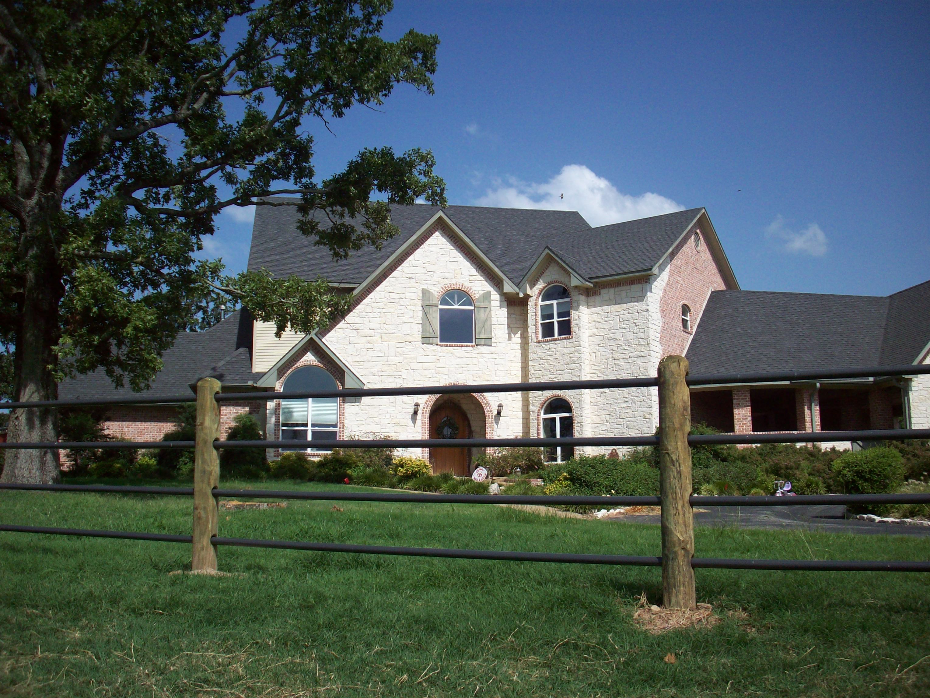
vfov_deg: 38.7
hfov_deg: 50.1
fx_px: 994
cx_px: 465
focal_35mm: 37
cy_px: 349
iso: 80
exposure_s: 1/525
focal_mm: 6.2
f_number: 5.6
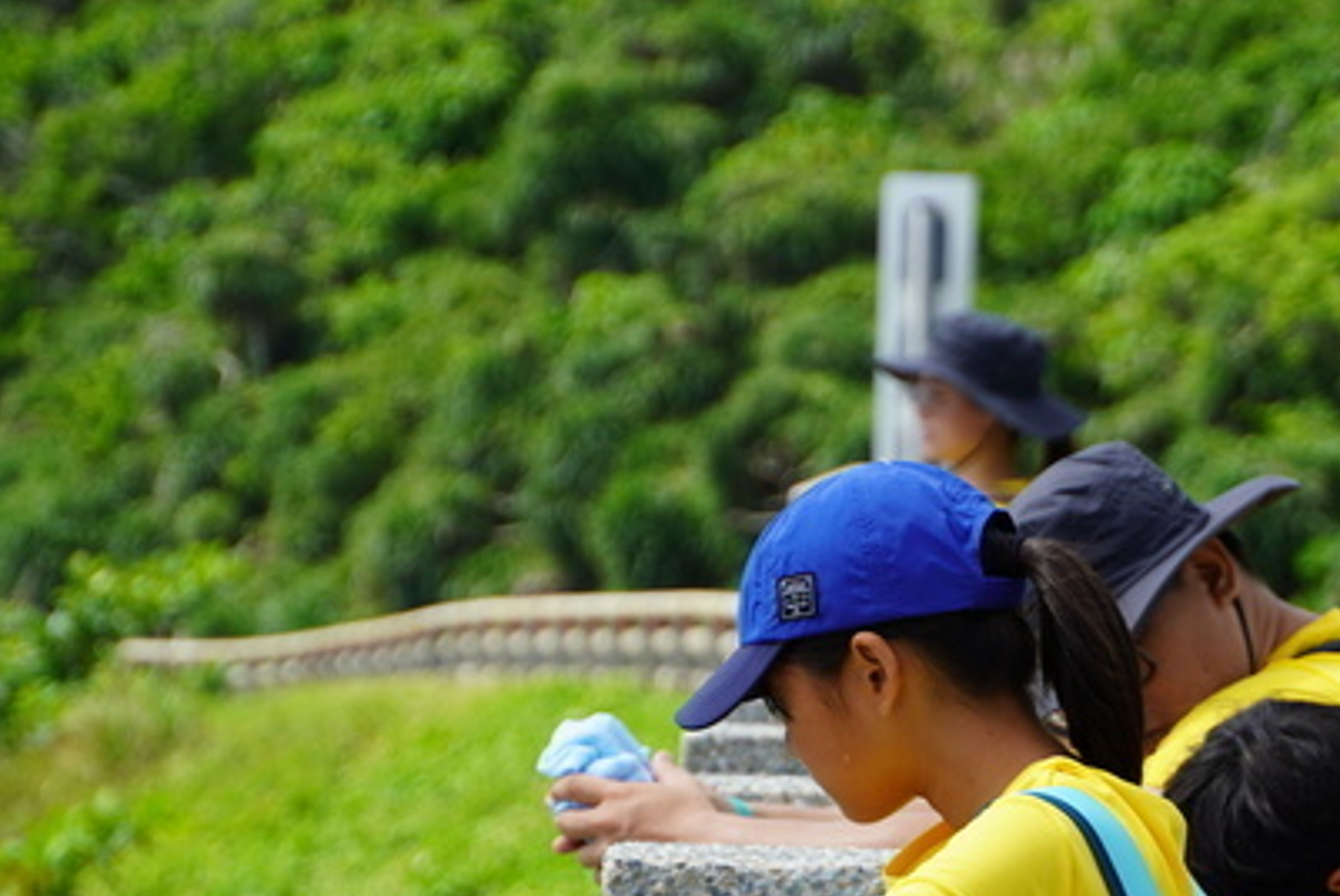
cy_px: 664
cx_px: 1026
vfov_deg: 5.0
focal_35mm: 273
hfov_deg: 7.5
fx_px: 10169
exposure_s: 1/320
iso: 100
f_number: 5.6
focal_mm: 100
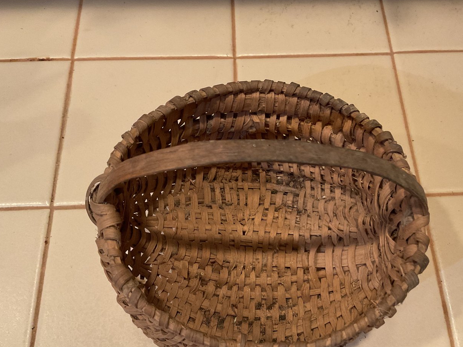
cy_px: 198
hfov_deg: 51.2
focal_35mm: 36
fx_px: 481
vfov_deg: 39.6
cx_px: 261
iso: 160
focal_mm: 3
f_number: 1.8
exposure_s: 1/60
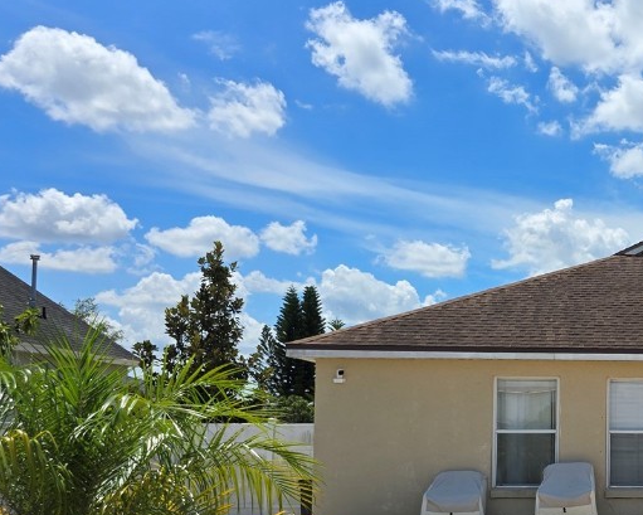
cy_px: 390
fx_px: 857
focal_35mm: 45
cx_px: 619
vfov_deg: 32.8
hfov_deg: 37.5
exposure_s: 1/1465
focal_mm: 6.3
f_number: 1.7
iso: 12
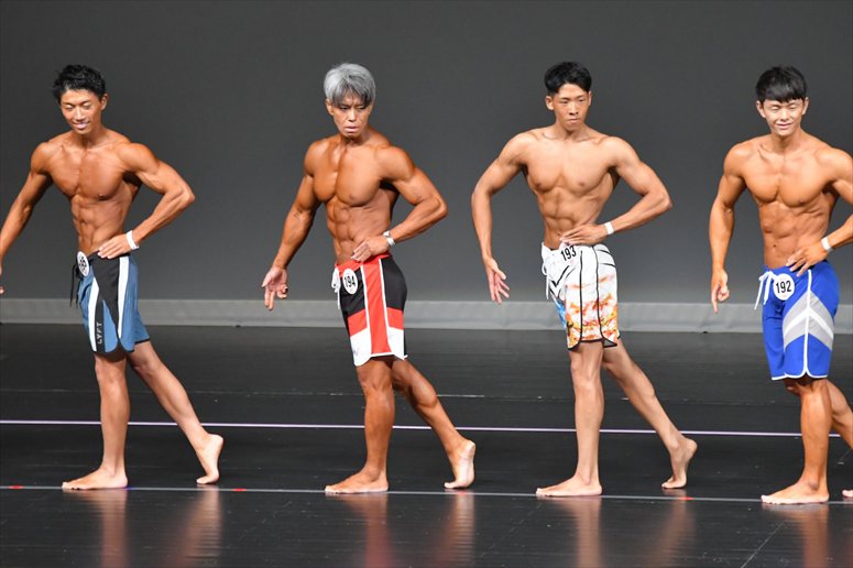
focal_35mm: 300
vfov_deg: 4.6
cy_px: 284
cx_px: 426
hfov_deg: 6.9
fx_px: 7105
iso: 5000
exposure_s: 1/400
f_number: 5.6
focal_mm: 200
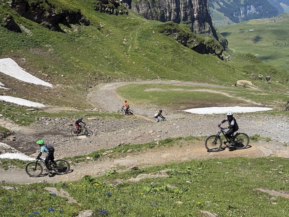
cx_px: 144
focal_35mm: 48
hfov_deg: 39.7
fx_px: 401
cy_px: 108
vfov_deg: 30.3
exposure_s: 1/4587
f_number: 1.78
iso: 64
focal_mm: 6.76
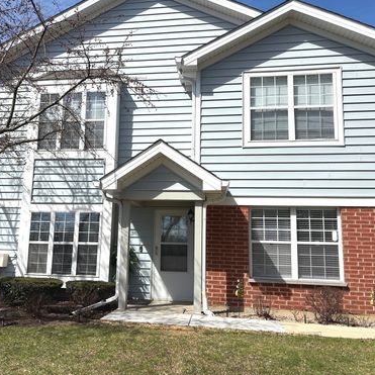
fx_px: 380
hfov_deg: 52.3
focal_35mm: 31
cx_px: 160
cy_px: 189
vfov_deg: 52.5
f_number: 1.6
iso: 50
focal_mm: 5.96
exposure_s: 1/4329
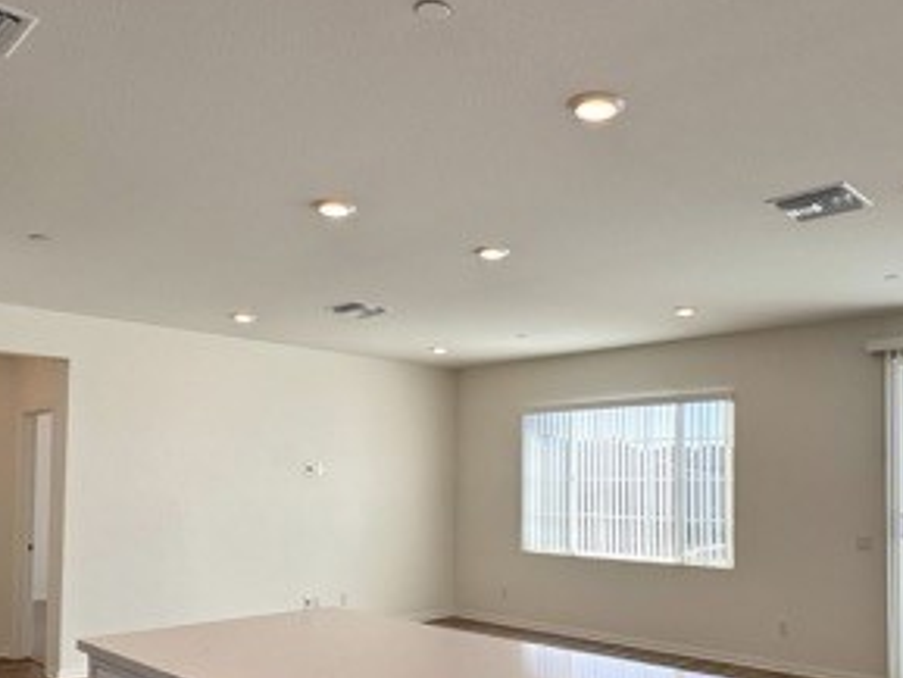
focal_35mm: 31
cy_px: 456
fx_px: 809
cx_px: 534
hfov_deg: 57.9
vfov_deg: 44.8
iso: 40
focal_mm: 2.22
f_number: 2.2
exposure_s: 1/352
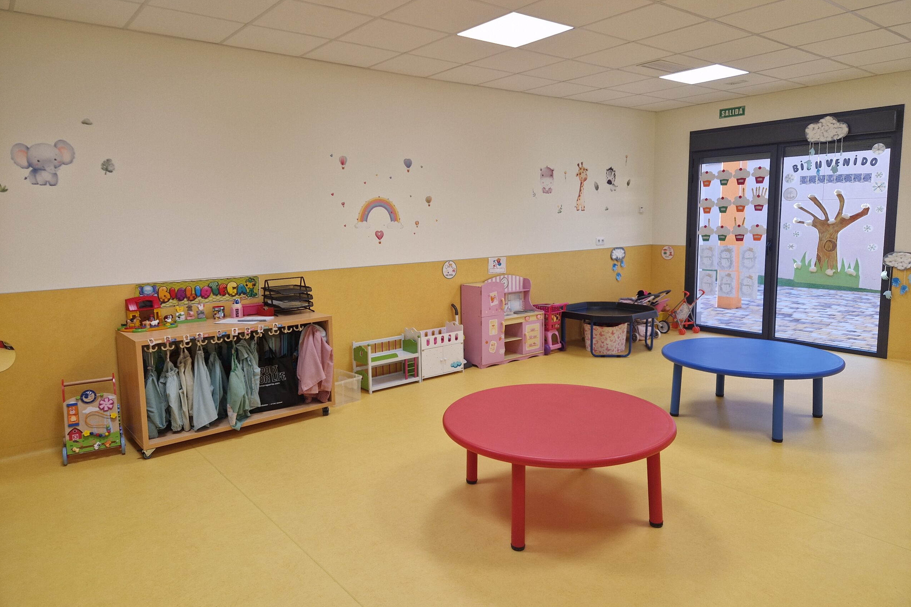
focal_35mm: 24
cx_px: 454
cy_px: 295
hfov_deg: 73.7
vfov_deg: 53.1
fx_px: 607
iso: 80
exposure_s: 1/180
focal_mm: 5.4
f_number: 1.8
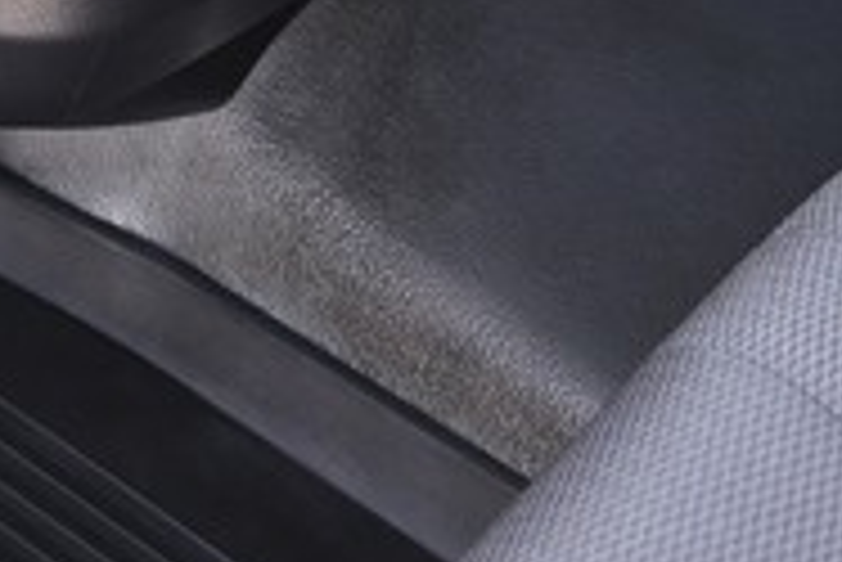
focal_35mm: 141
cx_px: 441
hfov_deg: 14.5
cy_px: -895
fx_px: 3300
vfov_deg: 8.7
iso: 400
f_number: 6.7
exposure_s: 1/45
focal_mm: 24
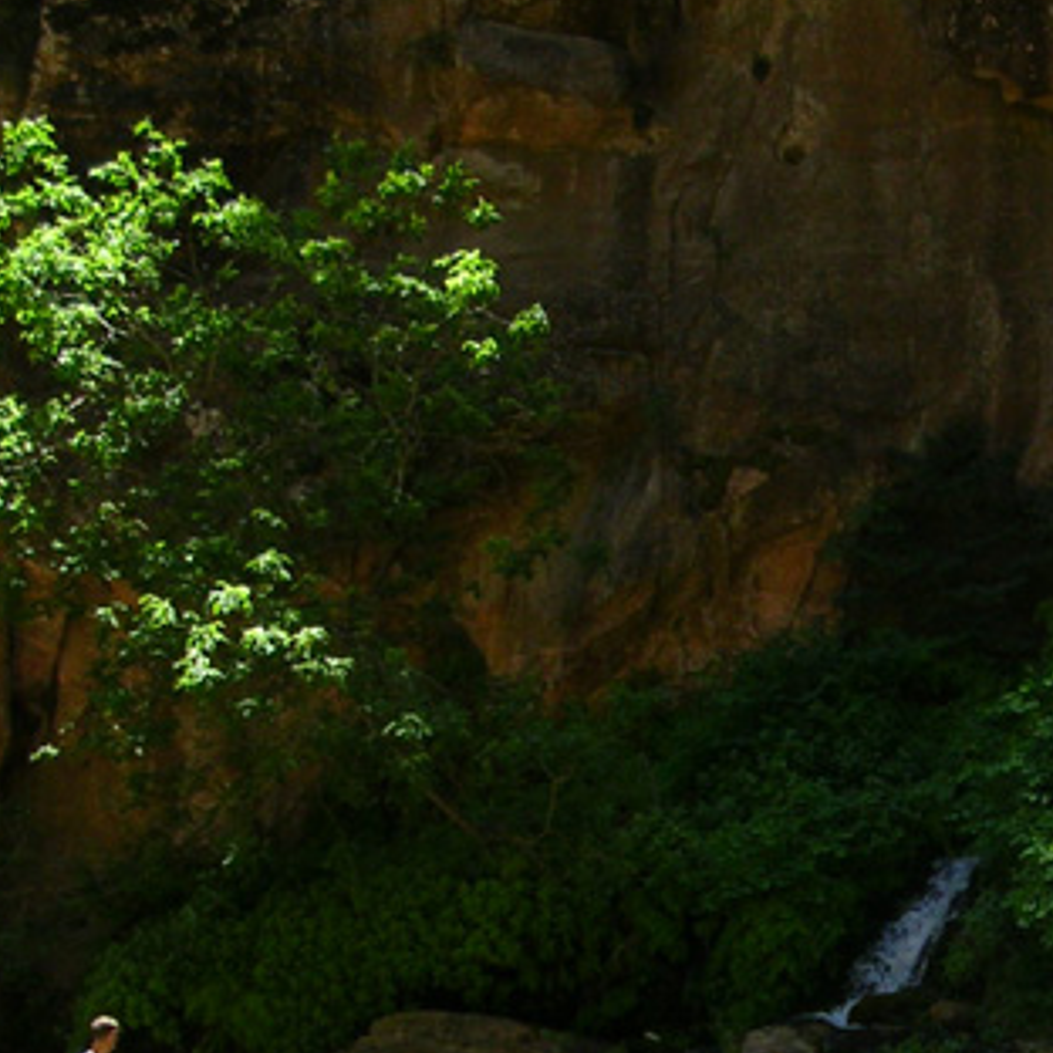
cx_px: 1083
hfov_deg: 19.5
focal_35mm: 86
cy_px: 904
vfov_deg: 19.9
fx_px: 2960
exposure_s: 1/347
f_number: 2.8
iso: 50
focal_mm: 5.8
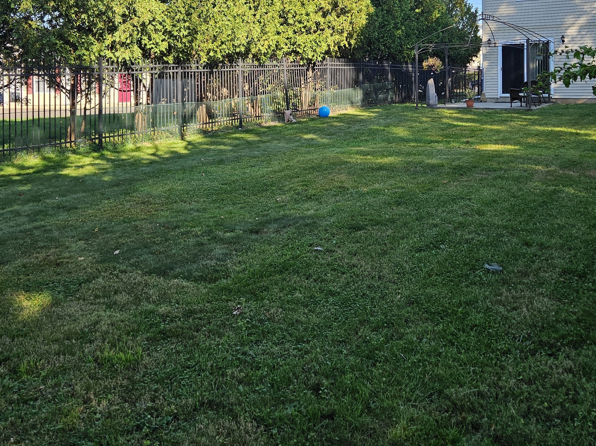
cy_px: 90
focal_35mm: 37
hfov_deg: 50.1
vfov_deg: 37.3
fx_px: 637
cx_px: 295
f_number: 1.8
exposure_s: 1/719
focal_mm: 5.4
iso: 40
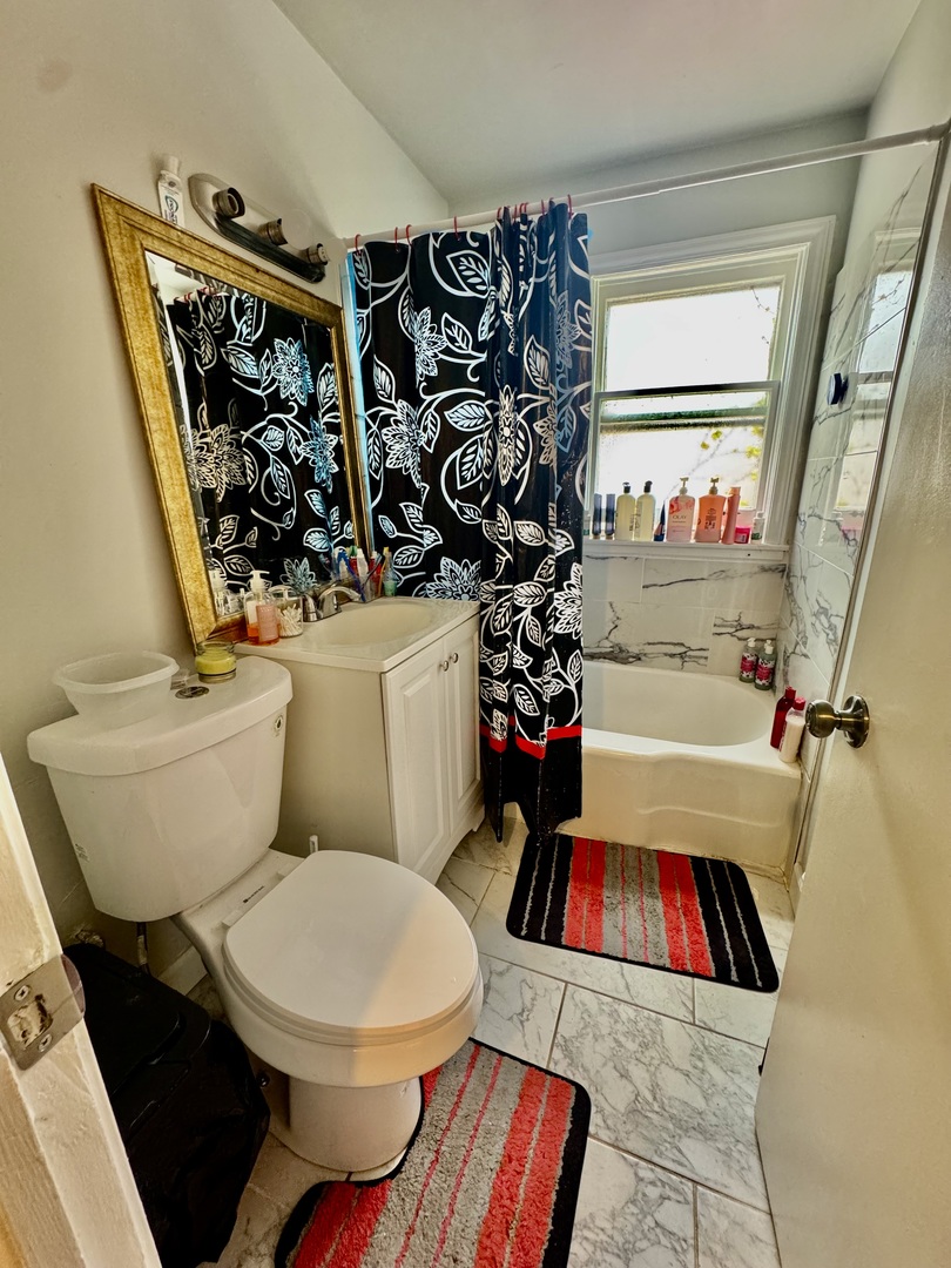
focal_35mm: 14
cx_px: 476
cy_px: 634
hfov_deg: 85.7
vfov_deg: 102.1
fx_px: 513
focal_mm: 2.22
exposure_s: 1/60
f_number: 2.2
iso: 400
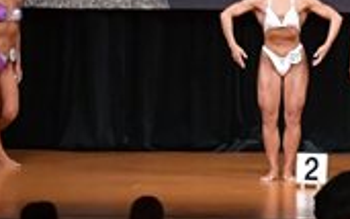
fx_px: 3301
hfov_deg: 6.0
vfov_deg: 3.8
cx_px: 574
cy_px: -49
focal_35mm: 346
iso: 5000
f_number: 5.6
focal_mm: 50
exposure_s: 1/400
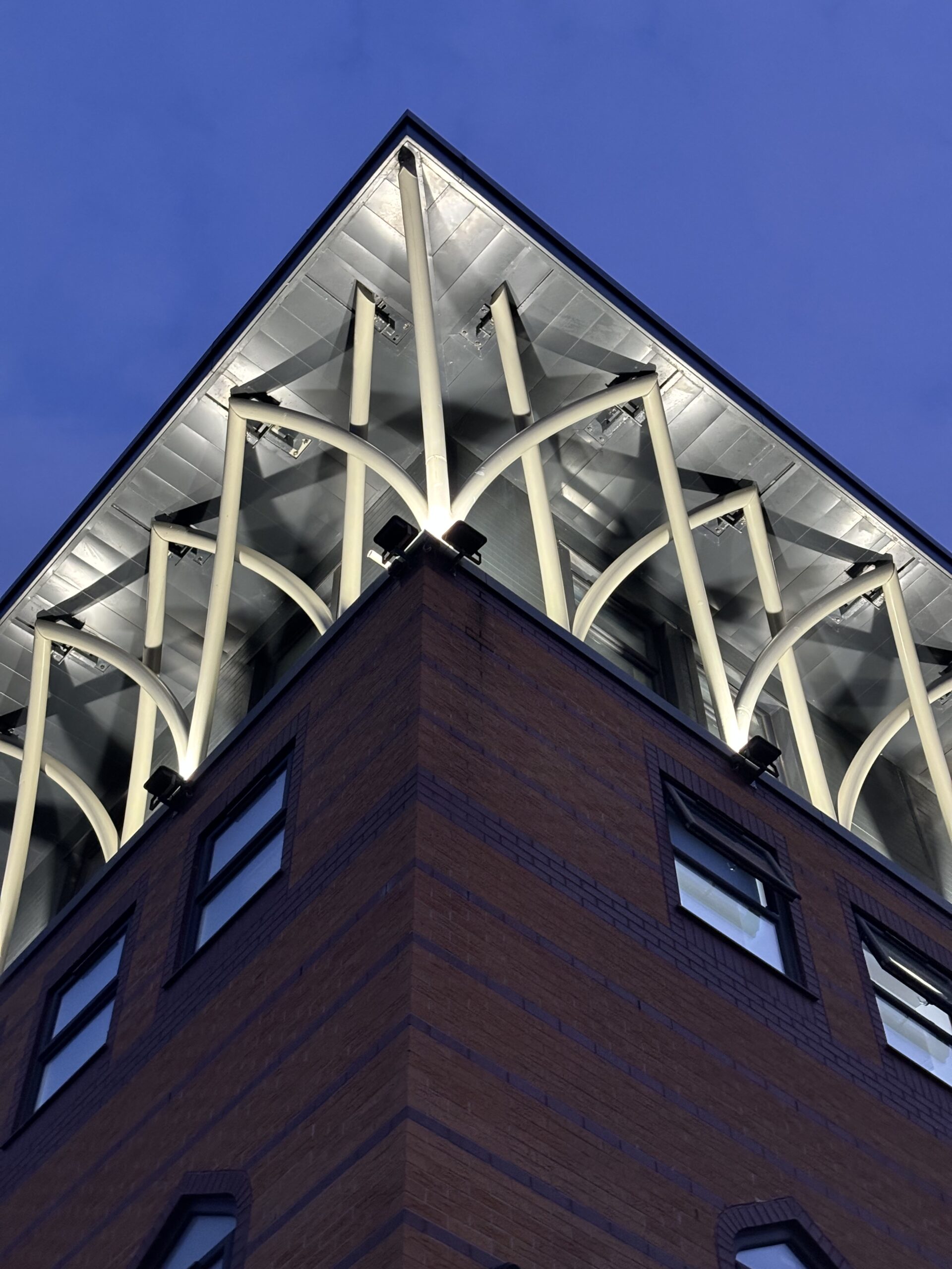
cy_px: 634
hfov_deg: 28.0
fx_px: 1907
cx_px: 476
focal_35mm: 52
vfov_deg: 36.8
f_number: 1.6
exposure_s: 1/33
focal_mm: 5.96
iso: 250
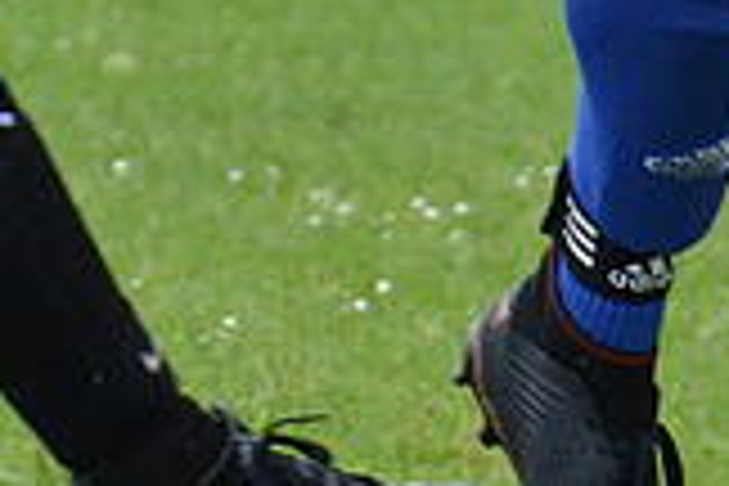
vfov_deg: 0.7
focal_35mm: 2103
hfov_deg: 1.0
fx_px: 42582
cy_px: -518
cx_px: 630
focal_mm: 210
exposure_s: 1/500
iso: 1400
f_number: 5.3
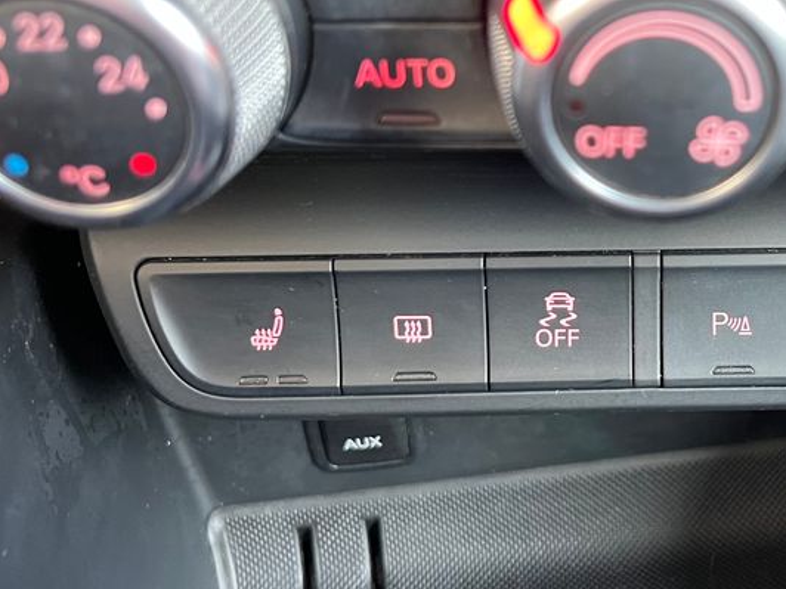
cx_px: 660
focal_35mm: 50
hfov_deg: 36.5
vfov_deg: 29.0
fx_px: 1135
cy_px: 235
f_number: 1.6
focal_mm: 5.1
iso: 400
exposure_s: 1/40
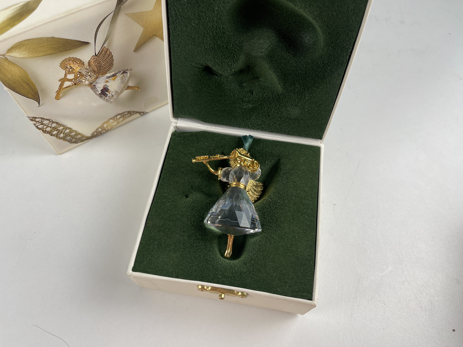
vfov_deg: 54.9
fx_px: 334
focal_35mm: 25
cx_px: 232
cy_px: 174
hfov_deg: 69.4
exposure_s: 1/225
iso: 32
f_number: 1.6
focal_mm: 5.1
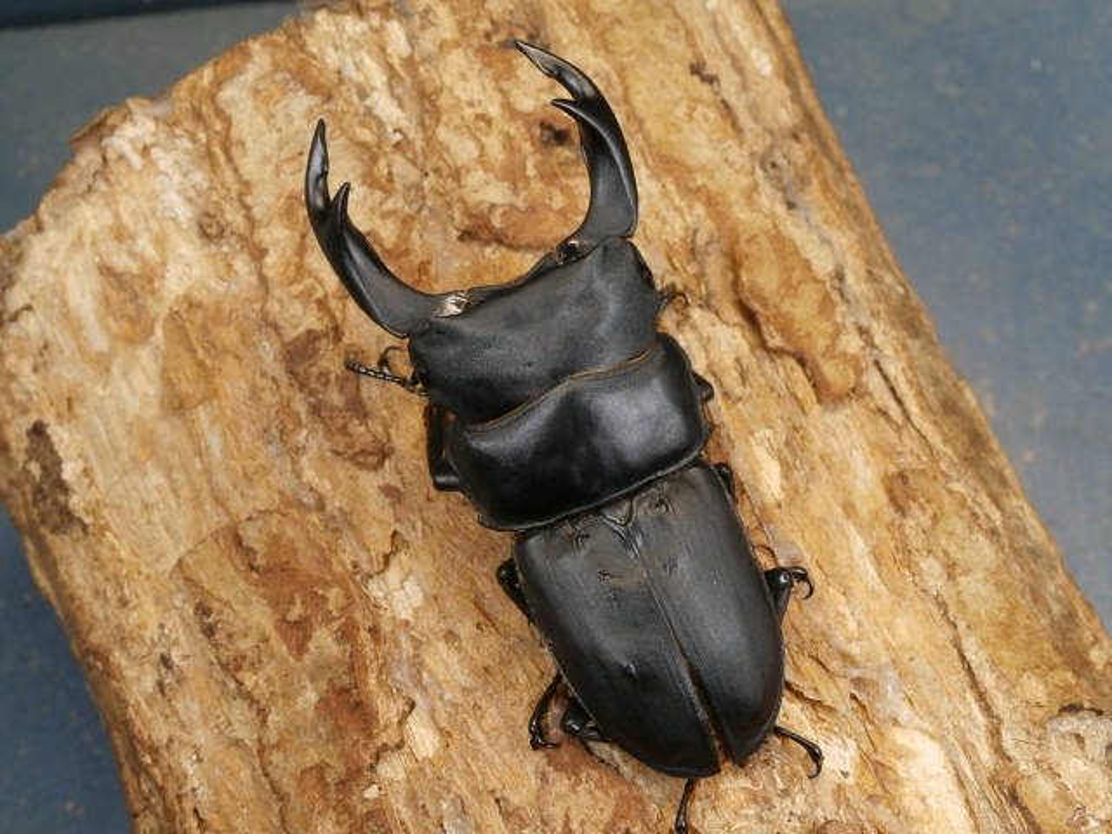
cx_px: 556
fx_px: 2152
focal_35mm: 67
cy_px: 417
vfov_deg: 21.9
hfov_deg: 29.0
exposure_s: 1/80
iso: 200
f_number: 4.3
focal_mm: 11.86
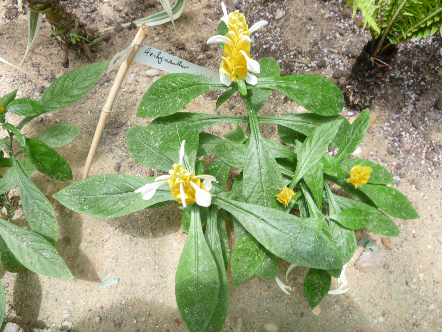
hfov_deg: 60.0
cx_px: 221
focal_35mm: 30
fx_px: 383
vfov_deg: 46.8
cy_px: 166
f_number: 3.3
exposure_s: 1/30
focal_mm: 5.2
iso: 100
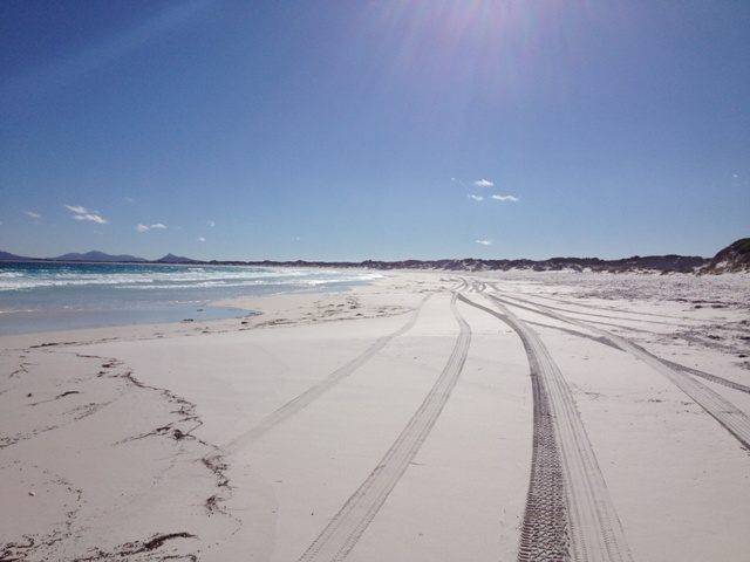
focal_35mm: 35
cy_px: 281
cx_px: 375
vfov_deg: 40.7
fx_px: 758
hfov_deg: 52.6
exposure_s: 1/9259
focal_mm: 4.28
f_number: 2.4
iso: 50
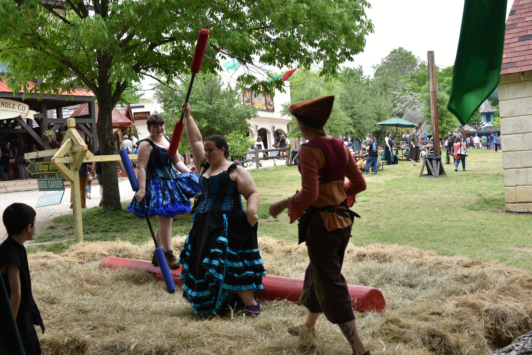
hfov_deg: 42.7
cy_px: 178
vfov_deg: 29.3
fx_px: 680
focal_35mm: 46
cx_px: 266
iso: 100
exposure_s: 1/125
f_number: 5.6
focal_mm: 46
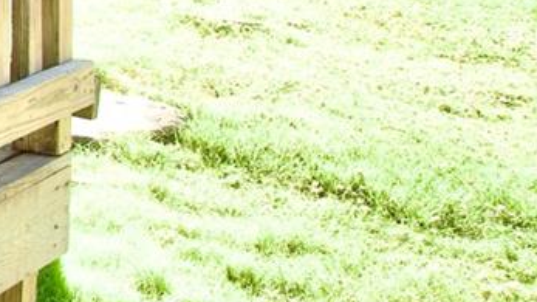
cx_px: -924
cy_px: -213
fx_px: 1409
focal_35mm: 99
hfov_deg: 12.8
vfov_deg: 11.5
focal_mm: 16
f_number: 8
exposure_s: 1/60
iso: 100
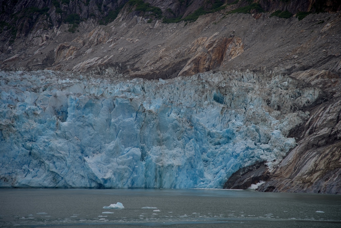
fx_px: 1137
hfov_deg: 17.1
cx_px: 170
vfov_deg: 11.4
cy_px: 114
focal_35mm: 120
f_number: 5
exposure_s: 1/250
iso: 100
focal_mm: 120
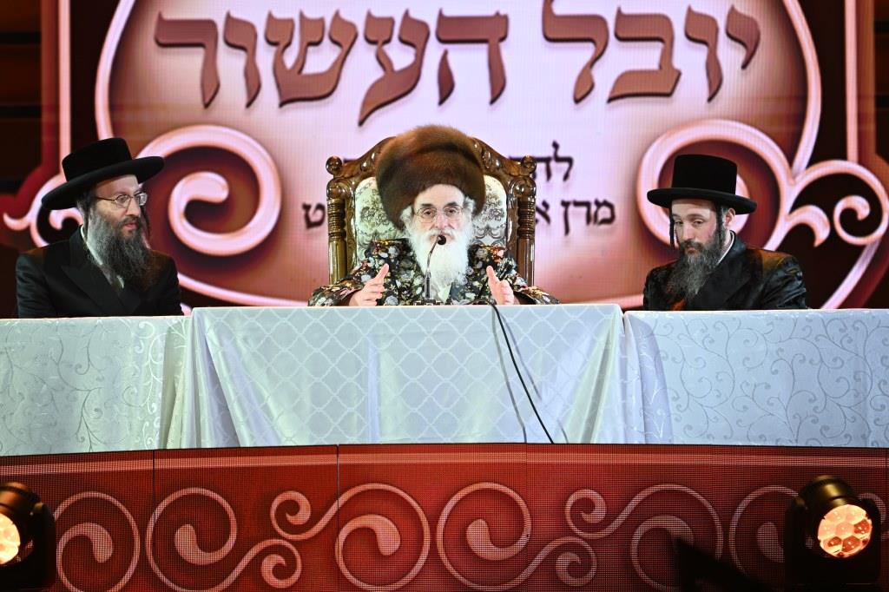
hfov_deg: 6.9
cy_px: 296
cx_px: 444
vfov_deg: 4.6
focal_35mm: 300
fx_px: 7406
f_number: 2.8
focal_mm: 200
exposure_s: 1/125
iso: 250
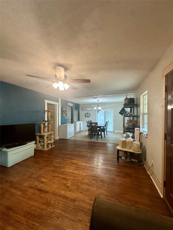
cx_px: 86
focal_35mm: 14
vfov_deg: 102.1
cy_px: 115
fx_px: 93
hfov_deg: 85.7
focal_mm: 2.22
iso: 200
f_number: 2.2
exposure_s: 1/60
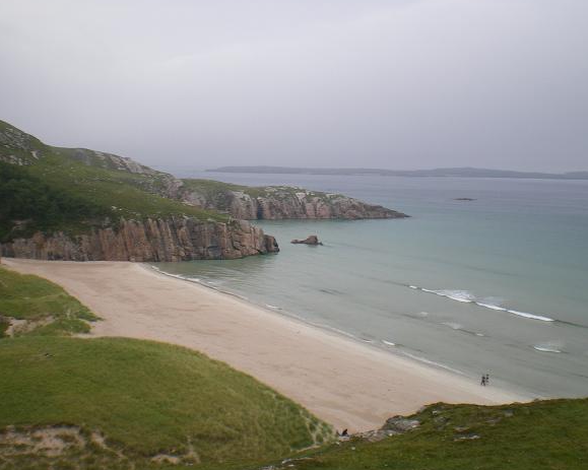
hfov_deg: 44.8
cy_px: 230
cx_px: 290
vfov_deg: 36.5
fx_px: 713
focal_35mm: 41
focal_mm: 6.3
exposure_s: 1/125
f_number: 4.6
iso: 64
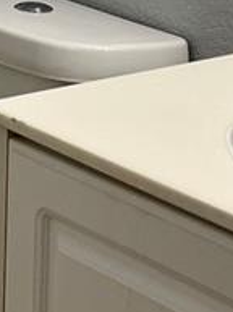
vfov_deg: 11.5
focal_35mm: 162
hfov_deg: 8.9
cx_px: -133
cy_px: -207
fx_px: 1459
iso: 100
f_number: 1.6
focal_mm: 5.1
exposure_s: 1/120
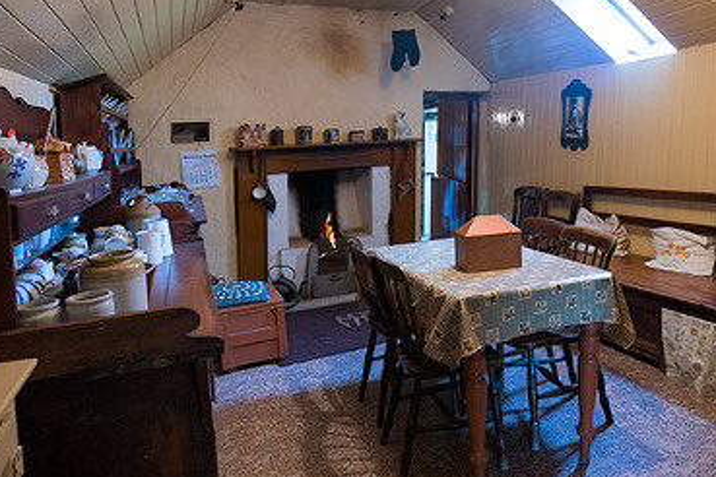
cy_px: 197
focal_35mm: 24
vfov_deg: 52.9
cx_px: 448
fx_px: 477
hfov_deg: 72.5
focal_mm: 16
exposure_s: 1/25
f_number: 5.6
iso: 1250
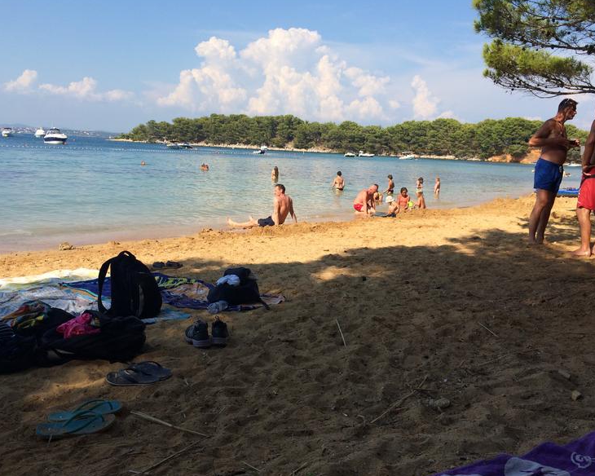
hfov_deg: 57.2
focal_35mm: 31
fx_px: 546
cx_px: 284
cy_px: 235
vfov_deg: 47.1
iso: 32
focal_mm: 4.15
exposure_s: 1/1786
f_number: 2.2
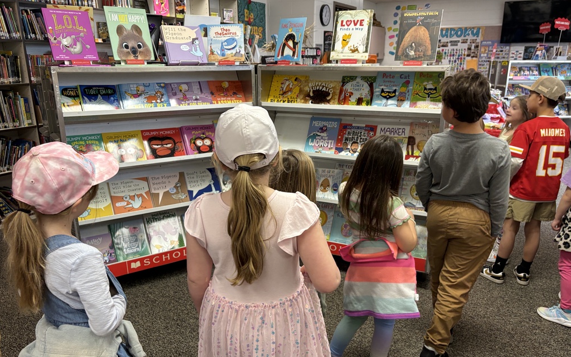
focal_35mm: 28
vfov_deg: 44.5
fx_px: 436
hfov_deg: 66.5
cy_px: 192
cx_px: 287
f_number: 1.6
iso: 160
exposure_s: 1/60
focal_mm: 5.96
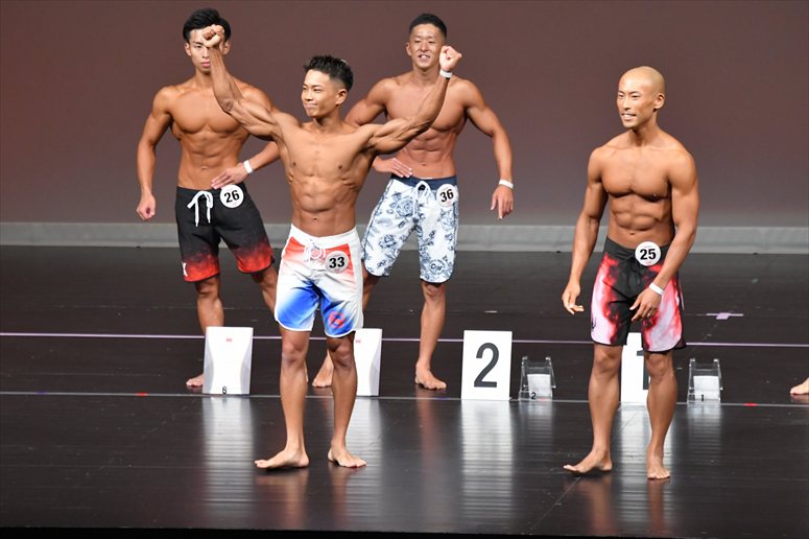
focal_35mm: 285
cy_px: 270
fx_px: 6402
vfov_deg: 4.8
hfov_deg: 7.2
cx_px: 404
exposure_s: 1/400
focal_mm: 190
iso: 4000
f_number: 5.6
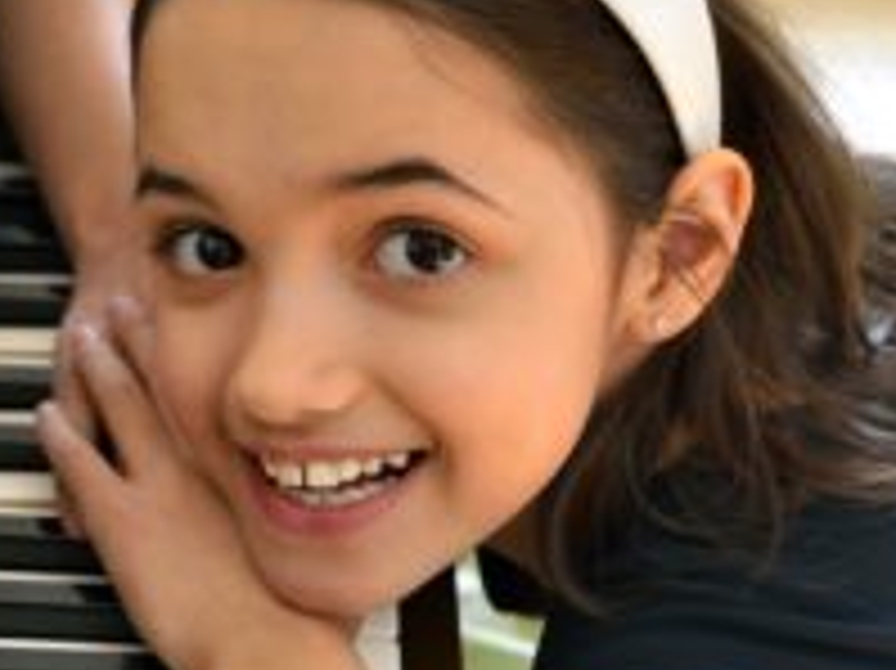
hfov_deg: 20.0
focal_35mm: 95
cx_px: -9
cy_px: 420
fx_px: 2457
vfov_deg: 15.5
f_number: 2.8
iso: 320
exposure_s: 1/60
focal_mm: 28
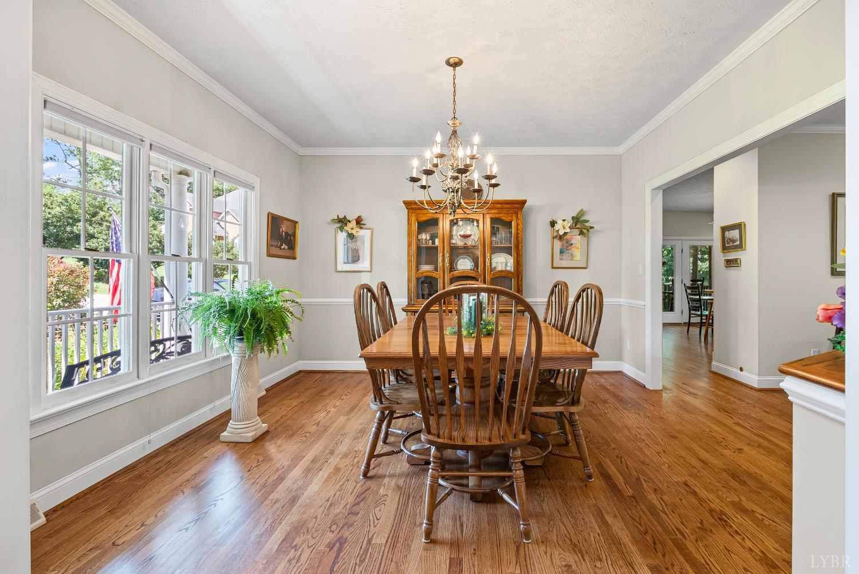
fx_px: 382
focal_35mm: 16
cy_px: 287
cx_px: 430
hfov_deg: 96.7
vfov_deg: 73.8
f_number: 8
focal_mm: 16
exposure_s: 1/3
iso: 800
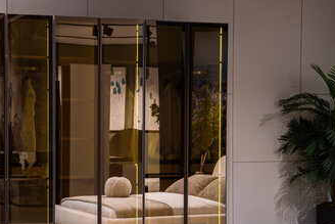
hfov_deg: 20.1
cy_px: 135
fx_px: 940
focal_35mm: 101
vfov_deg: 13.6
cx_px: 102
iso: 100
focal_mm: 67
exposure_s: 1/2
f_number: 11
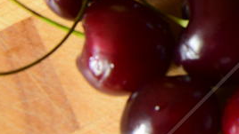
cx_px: 363
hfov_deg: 11.5
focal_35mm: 179
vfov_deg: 6.7
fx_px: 1133
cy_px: -59
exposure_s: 1.6
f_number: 10
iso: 100
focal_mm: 35
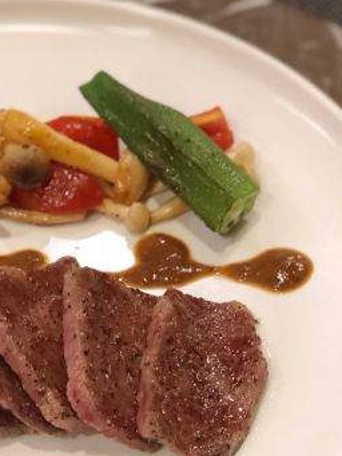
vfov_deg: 16.8
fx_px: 1540
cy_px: 312
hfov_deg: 12.6
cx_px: 21
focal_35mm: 117
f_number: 2.8
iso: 400
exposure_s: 1/50
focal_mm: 6.6
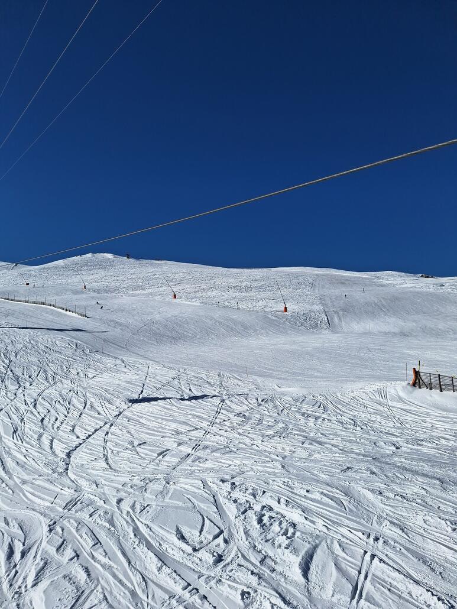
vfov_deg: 73.9
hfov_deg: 58.9
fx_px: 405
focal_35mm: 23
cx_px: 228
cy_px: 304
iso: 40
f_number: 1.8
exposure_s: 1/8065
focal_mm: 5.54
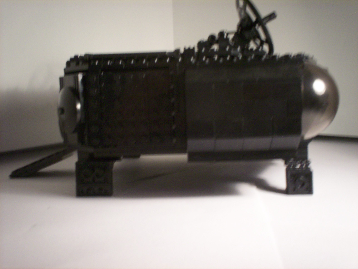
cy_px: 134
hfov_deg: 51.4
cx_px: 179
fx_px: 372
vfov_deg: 39.7
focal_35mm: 36
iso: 200
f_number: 4.5
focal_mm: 6
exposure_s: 1/11
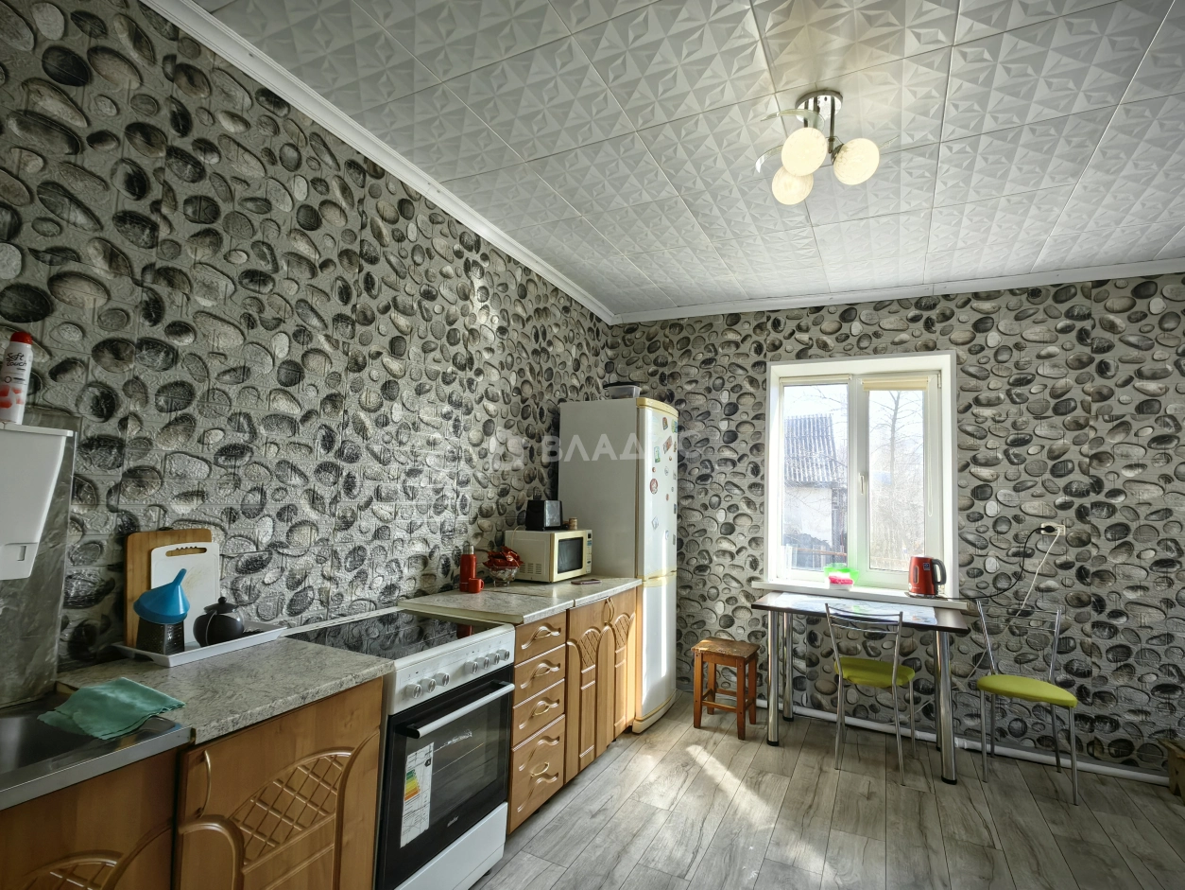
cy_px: 445
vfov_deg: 74.7
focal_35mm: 17
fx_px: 582
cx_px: 592
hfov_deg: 91.0
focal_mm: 1.76
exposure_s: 1/114
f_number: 2.2
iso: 50
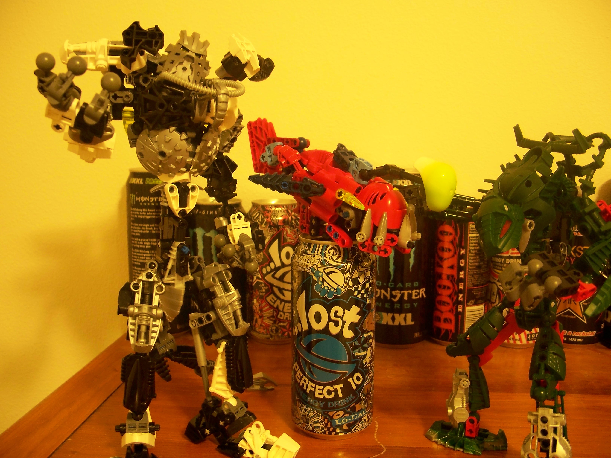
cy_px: 229
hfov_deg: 50.1
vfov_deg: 38.7
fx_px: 653
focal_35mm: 37
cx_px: 306
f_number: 2.8
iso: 200
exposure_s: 1/8
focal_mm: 7.8
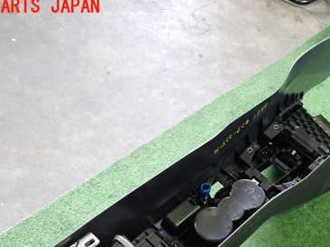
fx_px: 391
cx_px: 206
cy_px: 198
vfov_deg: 34.0
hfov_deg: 45.4
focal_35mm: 41
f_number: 2
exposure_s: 1/30
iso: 500
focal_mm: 4.5
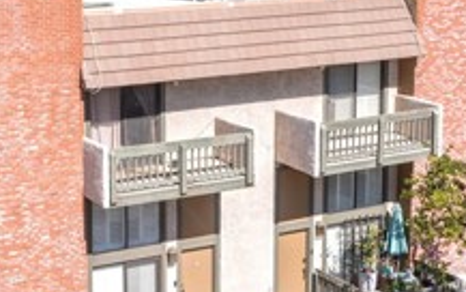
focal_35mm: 84
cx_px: 118
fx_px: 1068
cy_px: 47
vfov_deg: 15.4
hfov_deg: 24.4
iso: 100
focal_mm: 10.26
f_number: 5.6
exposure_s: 1/500
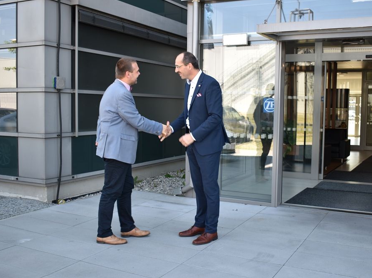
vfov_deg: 34.7
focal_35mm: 42
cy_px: 136
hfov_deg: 45.2
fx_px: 446
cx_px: 197
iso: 100
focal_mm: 25
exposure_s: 1/80
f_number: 4.5
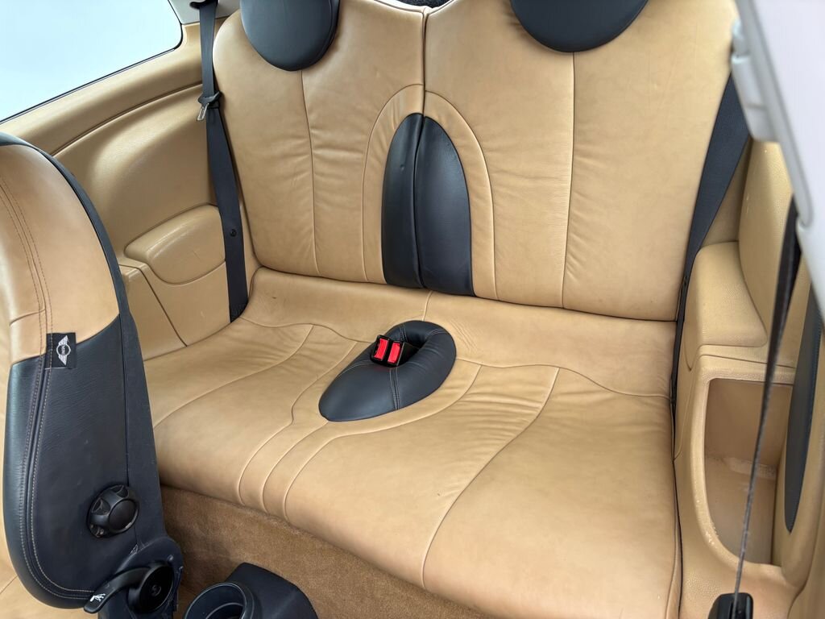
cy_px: 310
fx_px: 620
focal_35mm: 26
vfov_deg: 53.1
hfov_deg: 67.3
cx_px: 412
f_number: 1.6
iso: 80
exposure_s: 1/122
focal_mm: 5.96
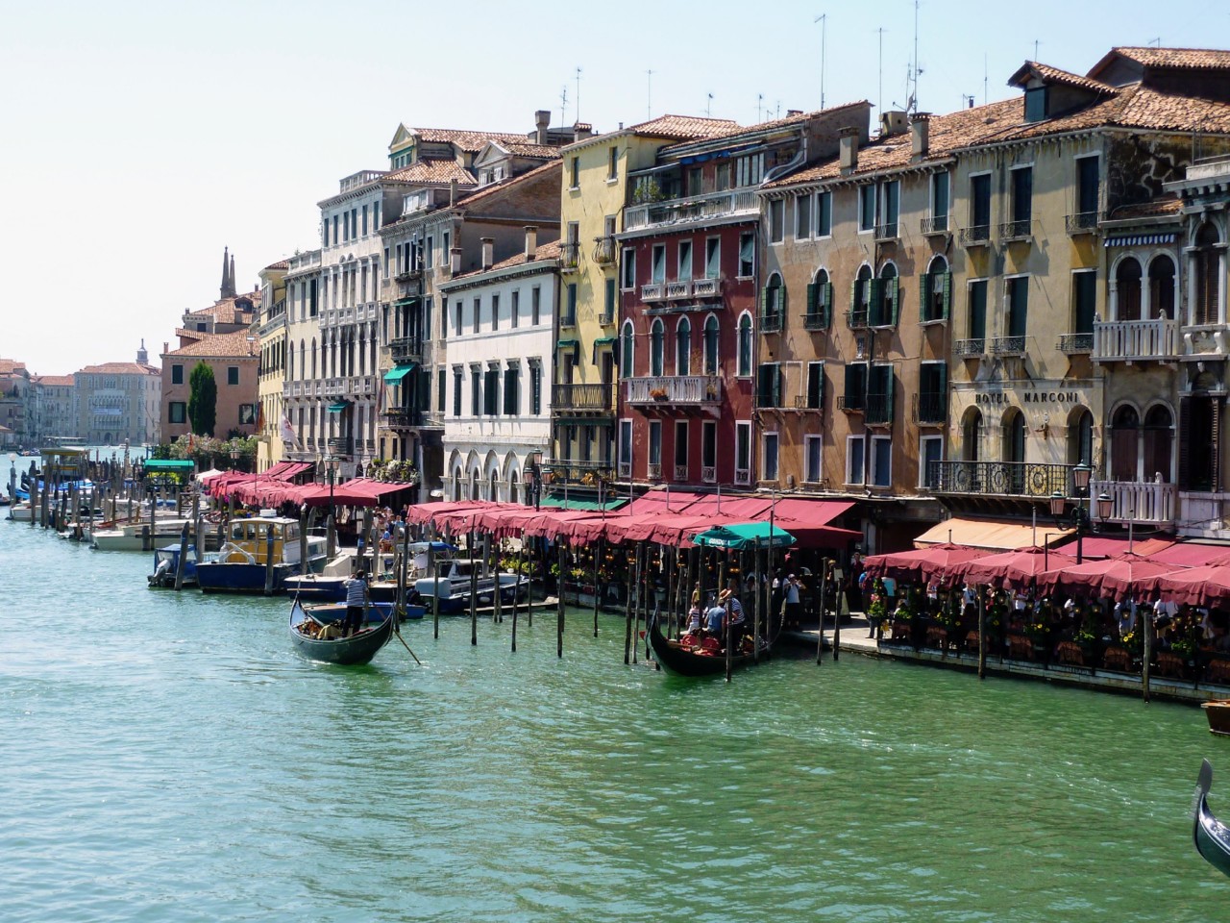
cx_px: 615
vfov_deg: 23.3
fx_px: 2239
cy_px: 462
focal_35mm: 63
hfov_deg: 30.7
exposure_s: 1/400
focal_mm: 10.3
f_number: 4.5
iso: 80
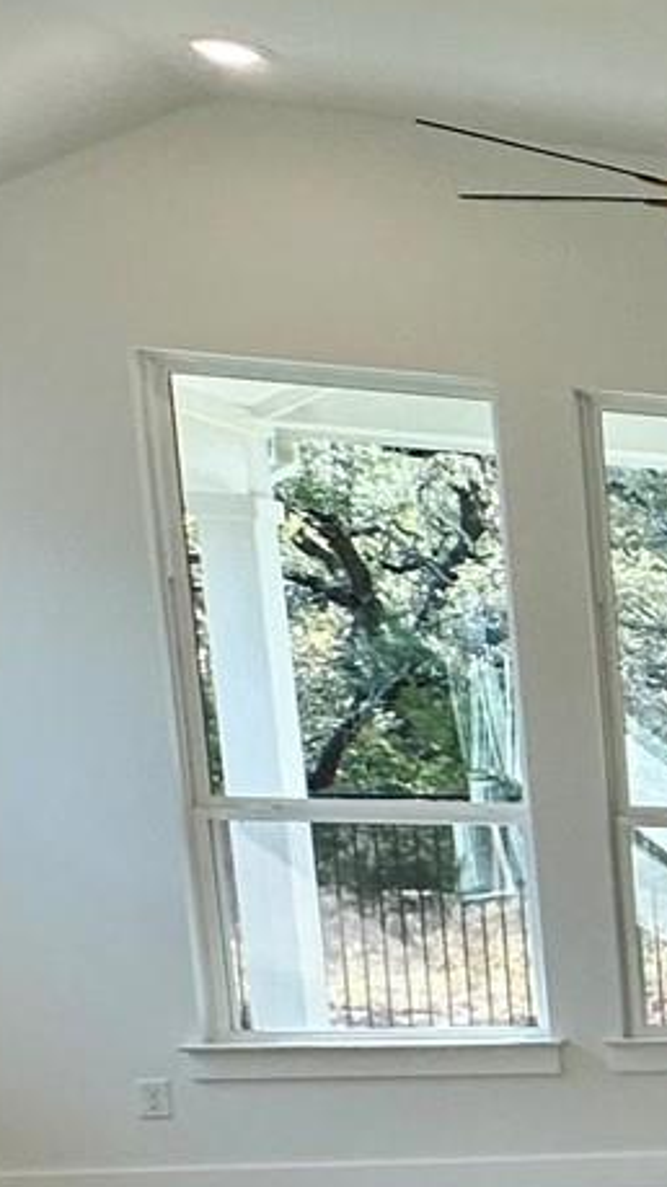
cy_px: 1130
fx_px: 2139
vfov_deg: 29.4
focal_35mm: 68
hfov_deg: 10.2
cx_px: 2195
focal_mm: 2.22
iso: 50
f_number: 2.2
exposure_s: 1/120
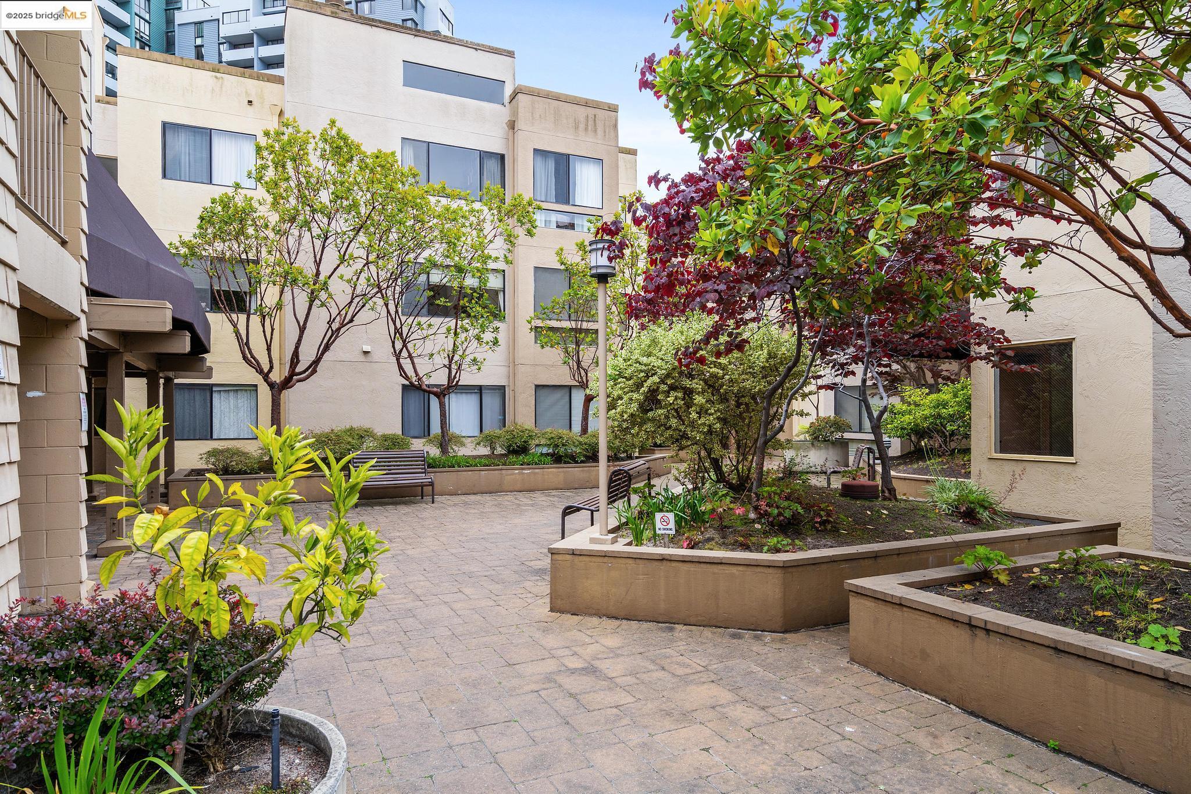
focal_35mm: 21
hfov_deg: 81.2
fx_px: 695
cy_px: 397
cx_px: 596
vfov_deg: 59.5
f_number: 8
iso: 400
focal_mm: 21
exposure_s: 1/320
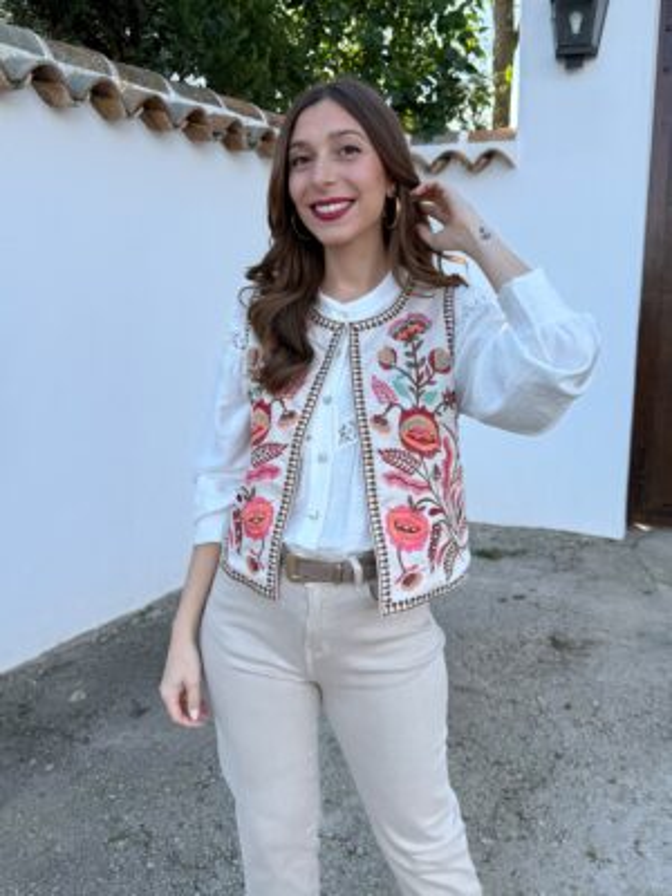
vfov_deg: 71.6
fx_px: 621
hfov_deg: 56.8
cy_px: 448
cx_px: 336
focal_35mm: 24
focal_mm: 6.76
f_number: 1.78
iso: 80
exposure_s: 1/702
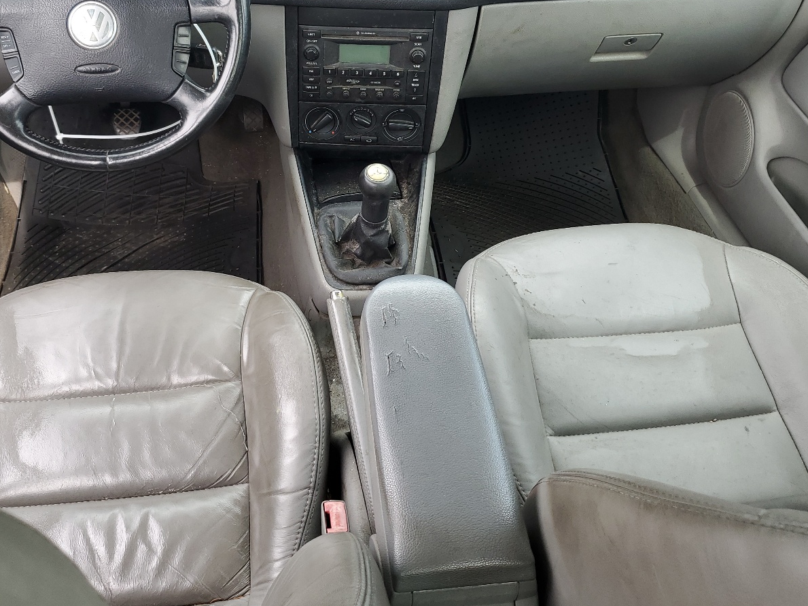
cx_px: 326
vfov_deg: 40.2
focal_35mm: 35
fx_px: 817
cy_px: 207
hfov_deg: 52.3
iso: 50
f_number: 1.5
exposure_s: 1/227
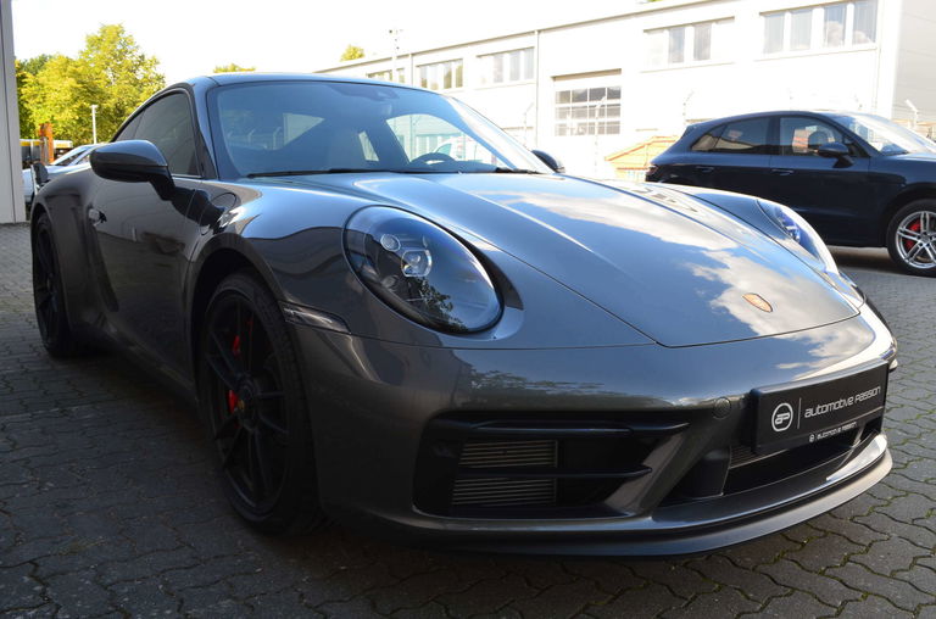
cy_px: 310
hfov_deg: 57.3
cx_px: 468
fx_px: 856
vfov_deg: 39.8
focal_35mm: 33
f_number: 10
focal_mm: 22
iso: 280
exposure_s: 1/60
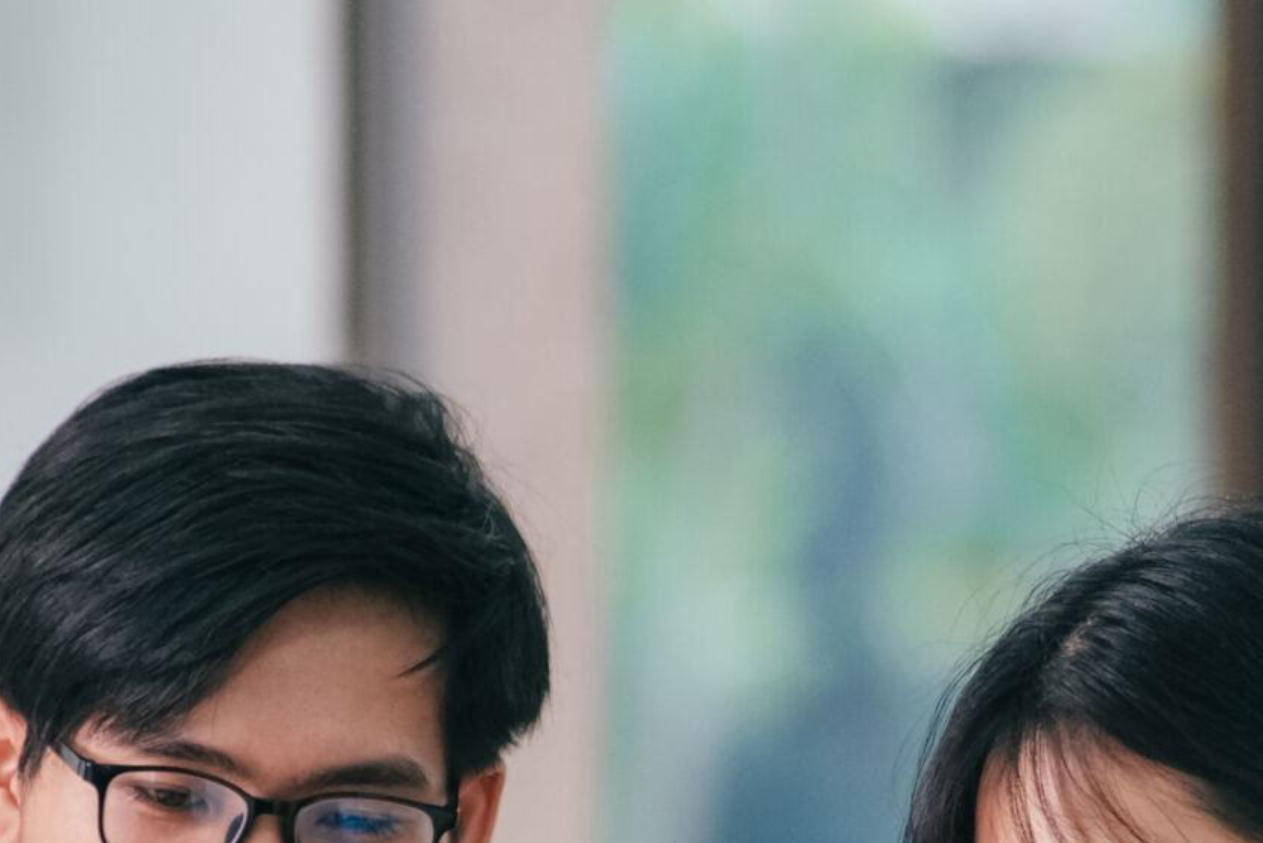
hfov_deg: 5.3
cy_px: 1040
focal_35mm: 389
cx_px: 1084
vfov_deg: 3.5
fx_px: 13651
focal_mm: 85
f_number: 1.8
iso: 400
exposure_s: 1/125
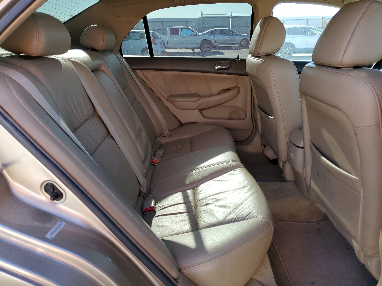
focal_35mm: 26
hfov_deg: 67.3
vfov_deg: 53.1
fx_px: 287
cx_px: 191
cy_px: 143
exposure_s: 1/345
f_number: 1.5
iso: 50
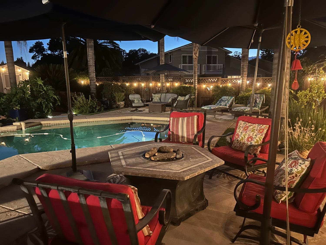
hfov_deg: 67.3
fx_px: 245
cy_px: 122
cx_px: 163
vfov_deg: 53.1
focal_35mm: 26
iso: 1000
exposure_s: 1/20
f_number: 1.5
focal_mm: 5.7
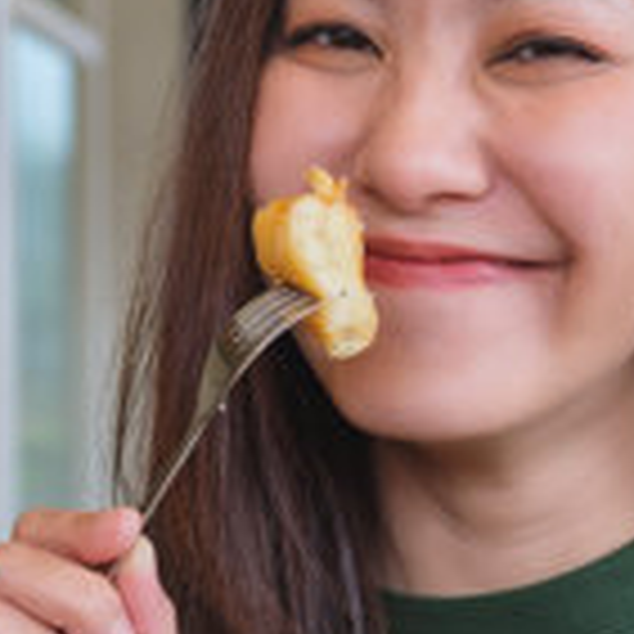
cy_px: 351
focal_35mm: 148
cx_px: 450
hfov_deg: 11.8
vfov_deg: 11.8
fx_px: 3067
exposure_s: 1/180
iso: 160
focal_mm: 26.6
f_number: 2.8
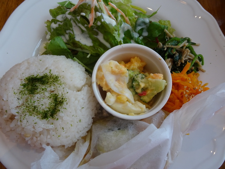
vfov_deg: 56.8
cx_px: 112
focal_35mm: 24
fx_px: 156
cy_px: 84
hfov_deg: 71.6
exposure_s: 1/30
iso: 100
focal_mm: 4.1
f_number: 3.5
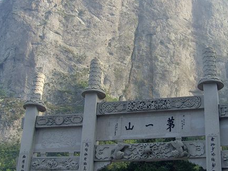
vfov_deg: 23.3
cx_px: 121
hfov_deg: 30.7
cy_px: 82
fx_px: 415
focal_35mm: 63
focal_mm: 6.6
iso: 80
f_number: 3.5
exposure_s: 1/350
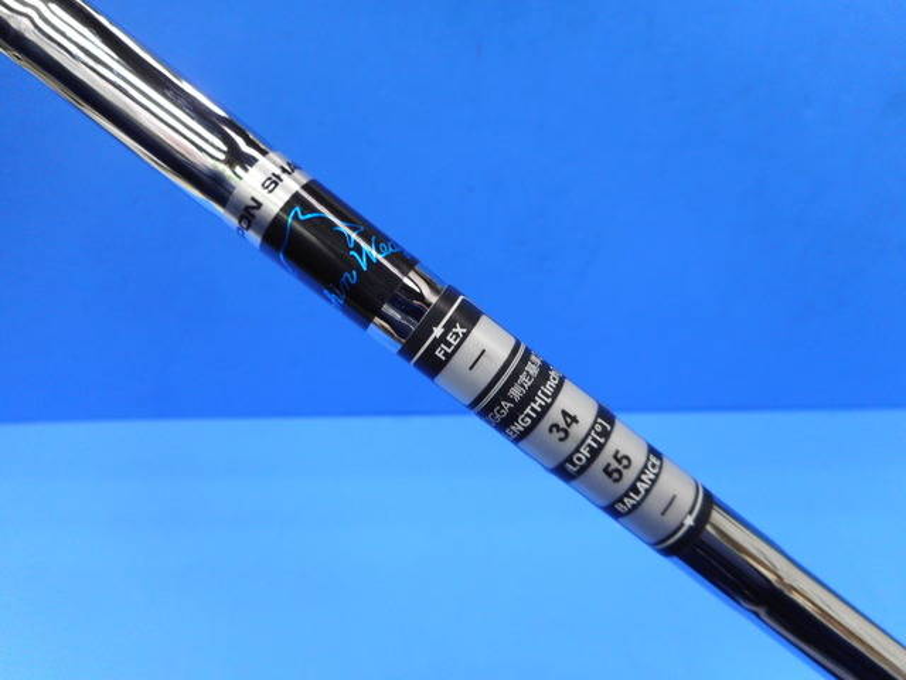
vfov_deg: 54.9
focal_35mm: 25
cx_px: 453
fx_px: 654
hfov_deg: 69.4
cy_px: 340
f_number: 3.7
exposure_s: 1/30
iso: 140
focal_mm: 4.5
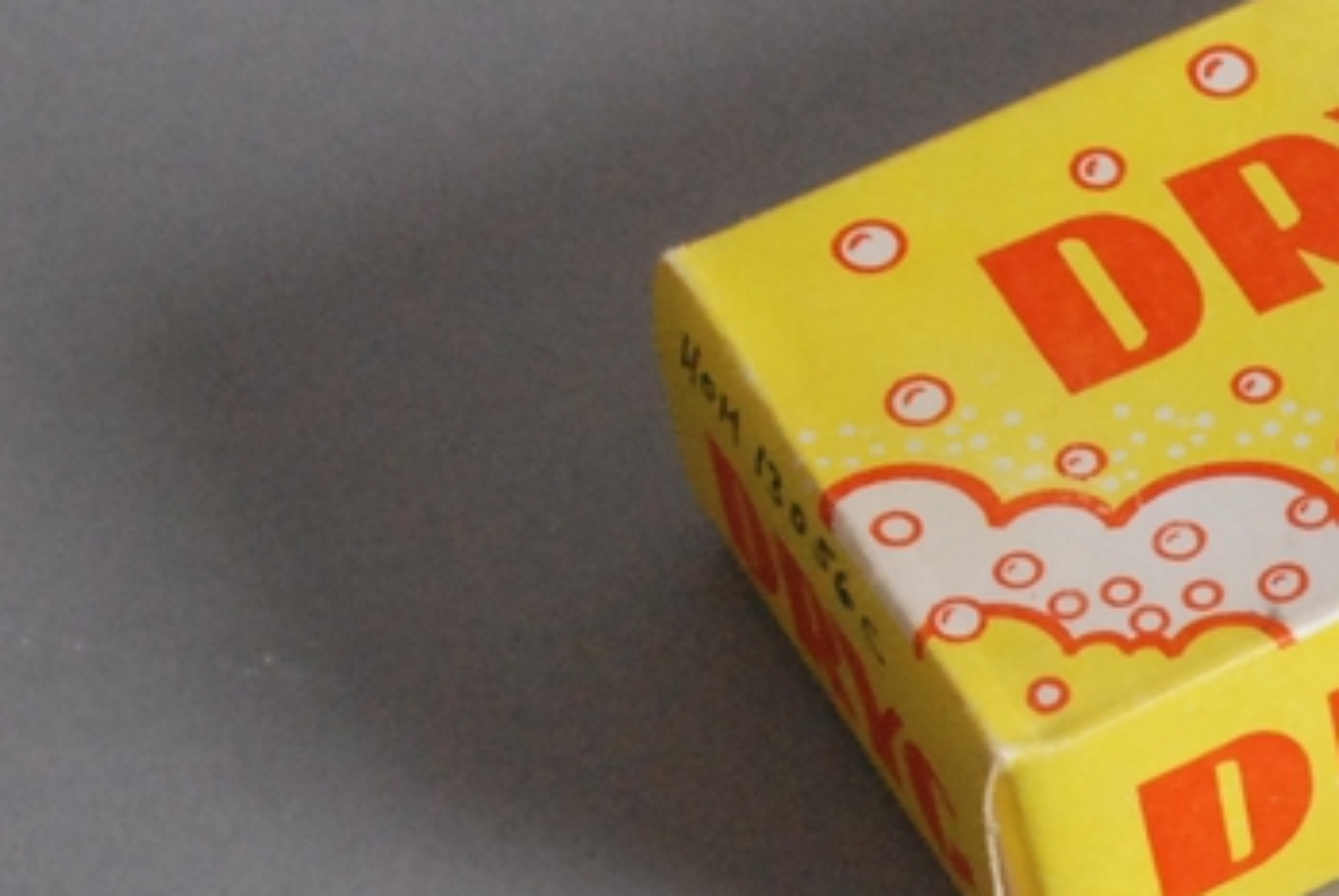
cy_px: 984
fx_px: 5400
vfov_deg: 9.4
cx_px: 1901
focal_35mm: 145
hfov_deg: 13.5
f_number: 25
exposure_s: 1/100
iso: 1600
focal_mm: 28
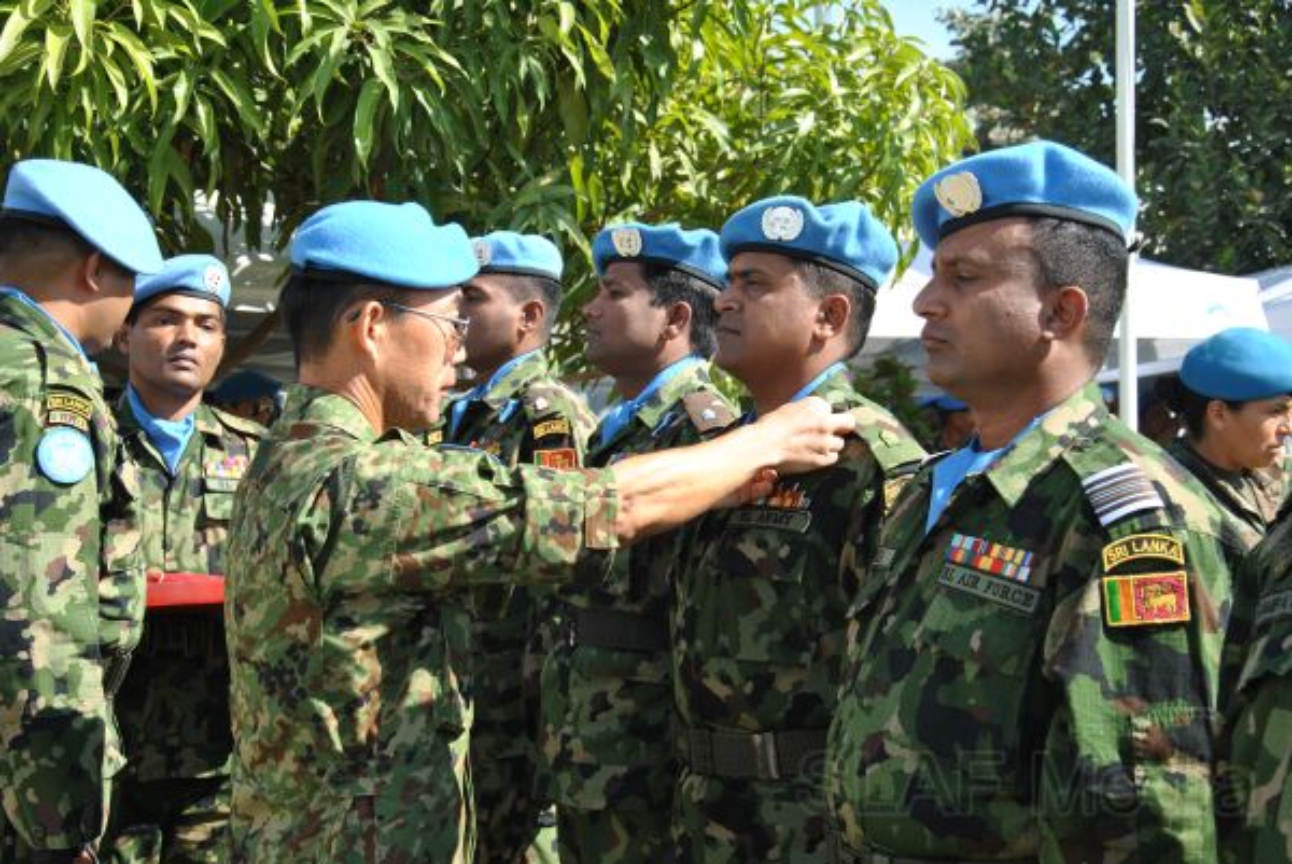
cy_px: 432
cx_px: 646
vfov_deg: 22.7
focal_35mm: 60
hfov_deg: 33.4
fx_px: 2155
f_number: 6.3
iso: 100
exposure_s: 1/160
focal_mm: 40
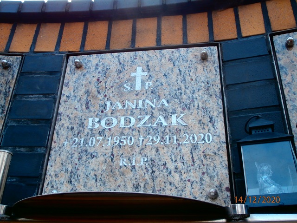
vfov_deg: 37.7
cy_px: 112
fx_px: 326
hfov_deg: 49.0
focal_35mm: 38
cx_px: 148
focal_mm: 6.67
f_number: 3.9
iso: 100
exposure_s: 1/100
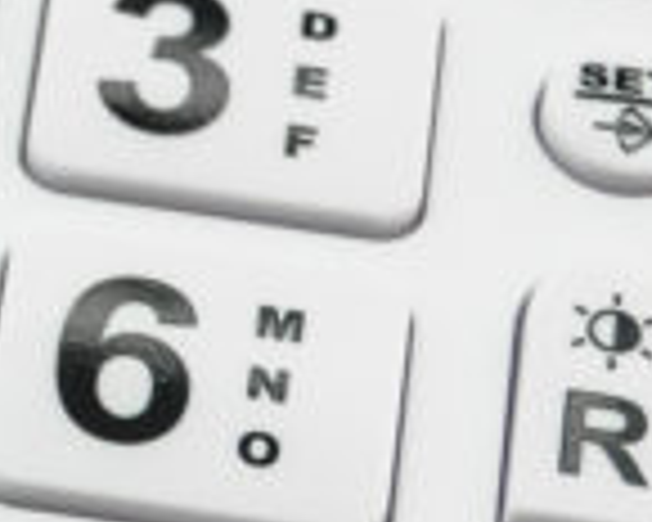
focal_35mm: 291
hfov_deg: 6.6
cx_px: -274
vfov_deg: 5.3
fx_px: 5615
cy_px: 736
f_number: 7.1
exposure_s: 1/200
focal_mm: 50
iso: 200
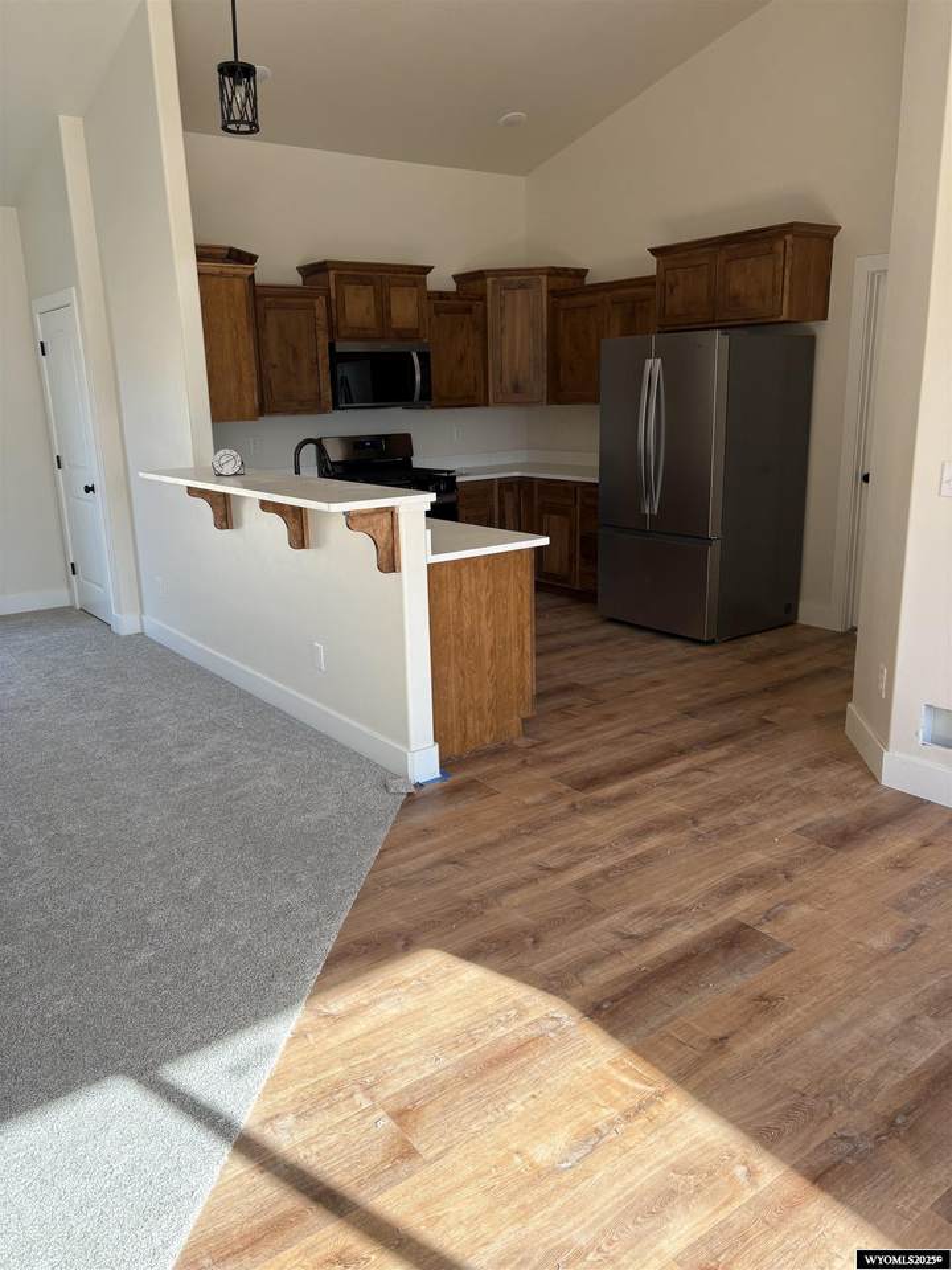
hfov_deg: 53.1
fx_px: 953
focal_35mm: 26
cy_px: 635
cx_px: 476
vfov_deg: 67.3
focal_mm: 5.96
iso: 64
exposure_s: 1/271
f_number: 1.6
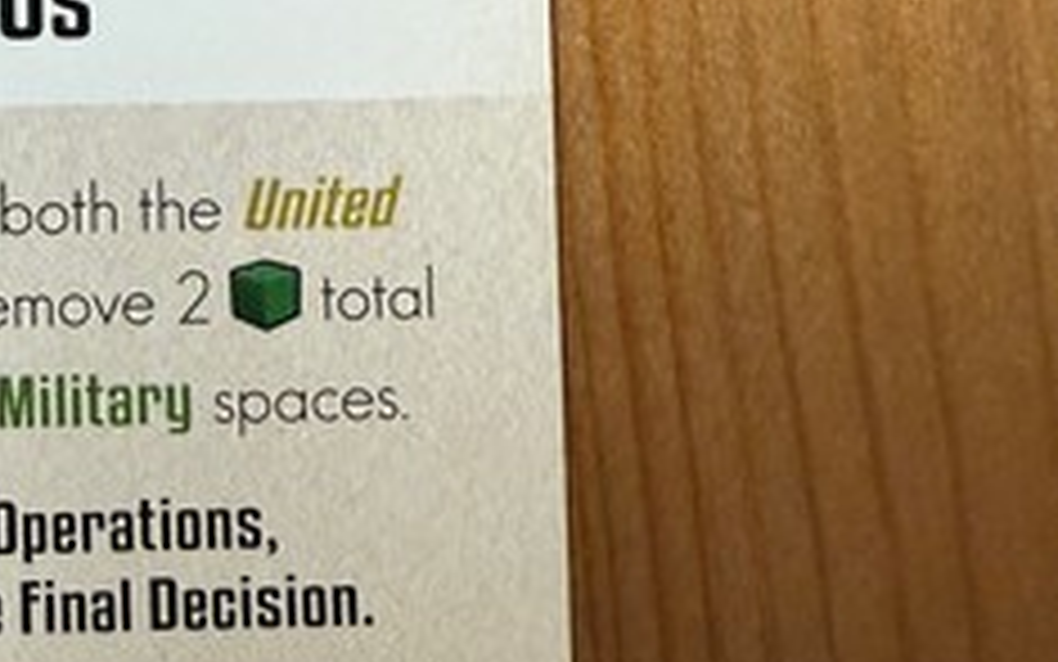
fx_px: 1875
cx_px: 50
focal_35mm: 65
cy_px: 315
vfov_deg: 20.0
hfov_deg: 29.8
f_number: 2.2
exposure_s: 1/60
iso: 250
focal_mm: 2.22
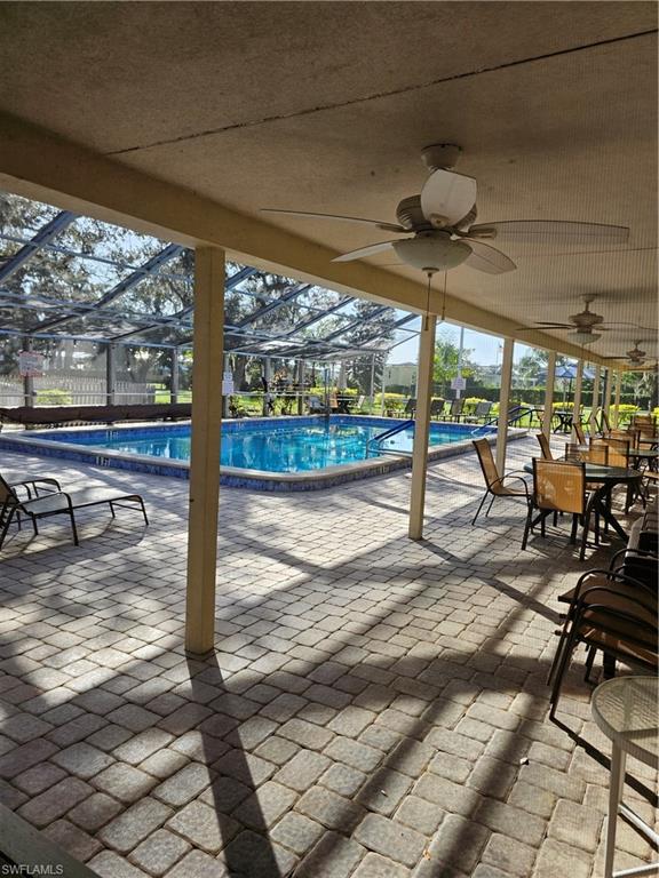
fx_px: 584
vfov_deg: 73.9
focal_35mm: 23
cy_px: 439
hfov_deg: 58.9
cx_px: 330
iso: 25
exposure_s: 1/180
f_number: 1.7
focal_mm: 6.3
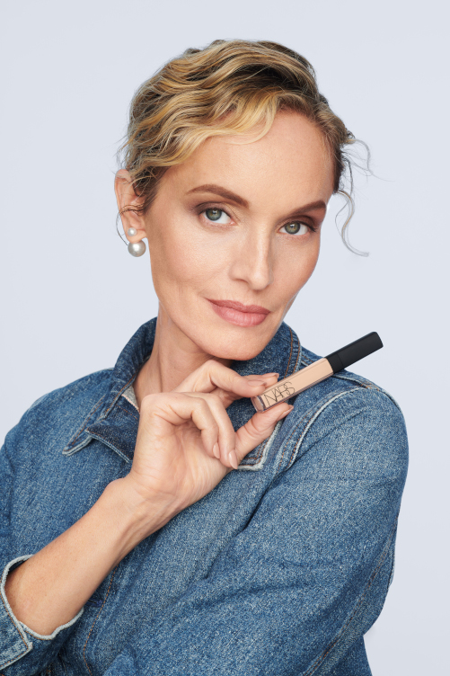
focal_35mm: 60
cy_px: 338
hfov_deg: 22.6
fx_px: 1125
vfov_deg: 33.4
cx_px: 225
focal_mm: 60
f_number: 16
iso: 100
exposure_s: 1/160
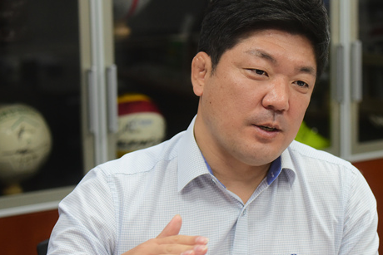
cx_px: 257
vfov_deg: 9.9
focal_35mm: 139
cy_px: 131
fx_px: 1479
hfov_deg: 14.7
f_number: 4.8
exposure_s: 1/200
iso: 2000
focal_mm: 100
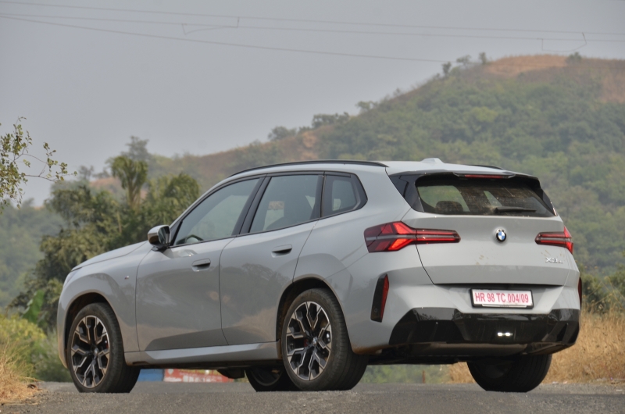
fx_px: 3509
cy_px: 207
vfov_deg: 6.8
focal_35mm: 202
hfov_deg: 10.2
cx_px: 312
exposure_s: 1/200
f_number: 9
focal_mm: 135
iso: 200
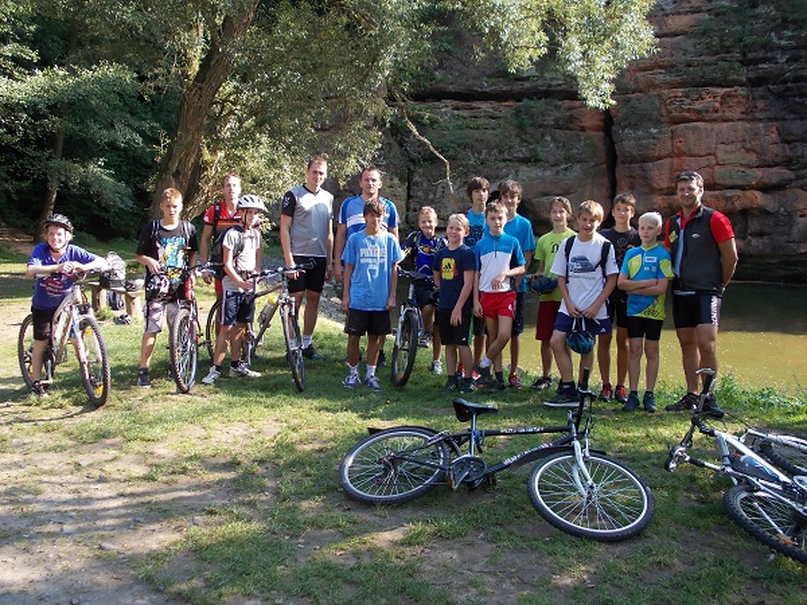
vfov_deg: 37.7
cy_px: 302
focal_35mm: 38
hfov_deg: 49.0
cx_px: 404
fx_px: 886
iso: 80
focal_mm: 5.3
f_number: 3.1
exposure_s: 1/125
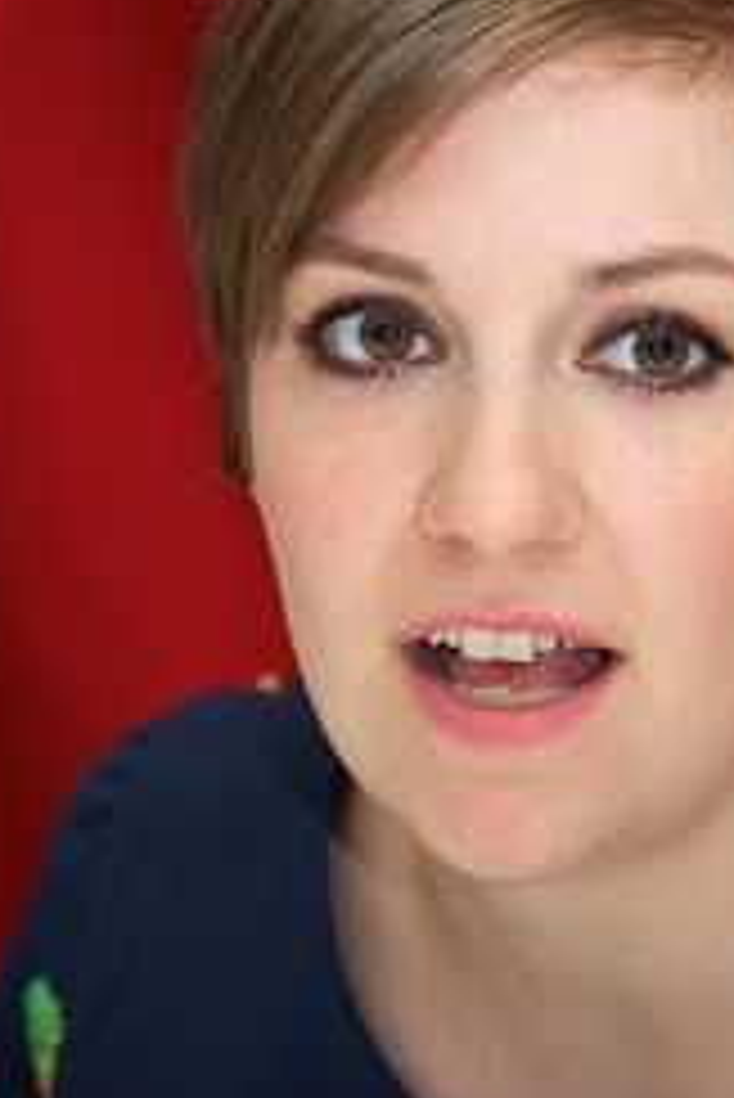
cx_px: 459
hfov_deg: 2.8
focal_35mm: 491
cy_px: 468
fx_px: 14994
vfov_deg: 4.2
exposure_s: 1/60
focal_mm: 300
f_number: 5.6
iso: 640
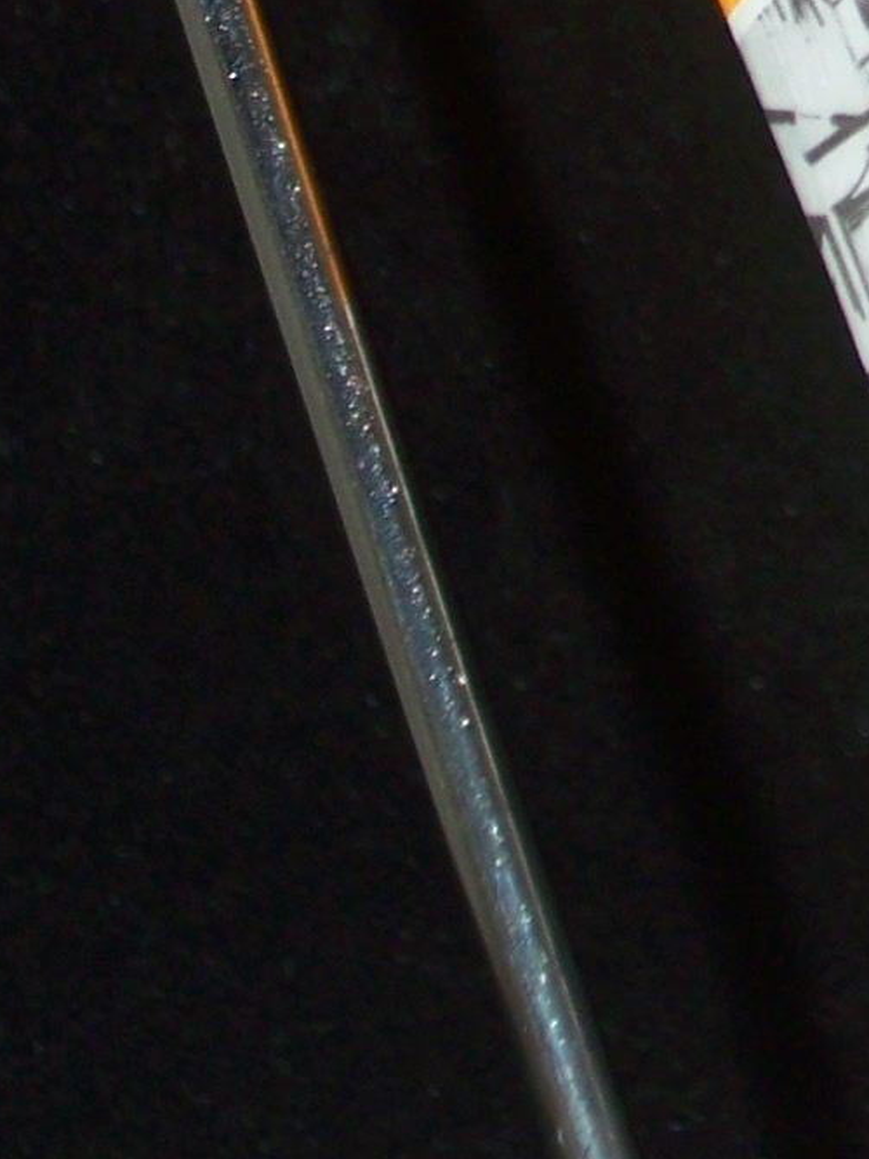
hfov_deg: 6.4
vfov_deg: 8.5
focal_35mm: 228
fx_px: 7634
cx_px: 1486
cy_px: -452
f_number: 3.6
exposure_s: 1/80
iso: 80
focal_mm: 11
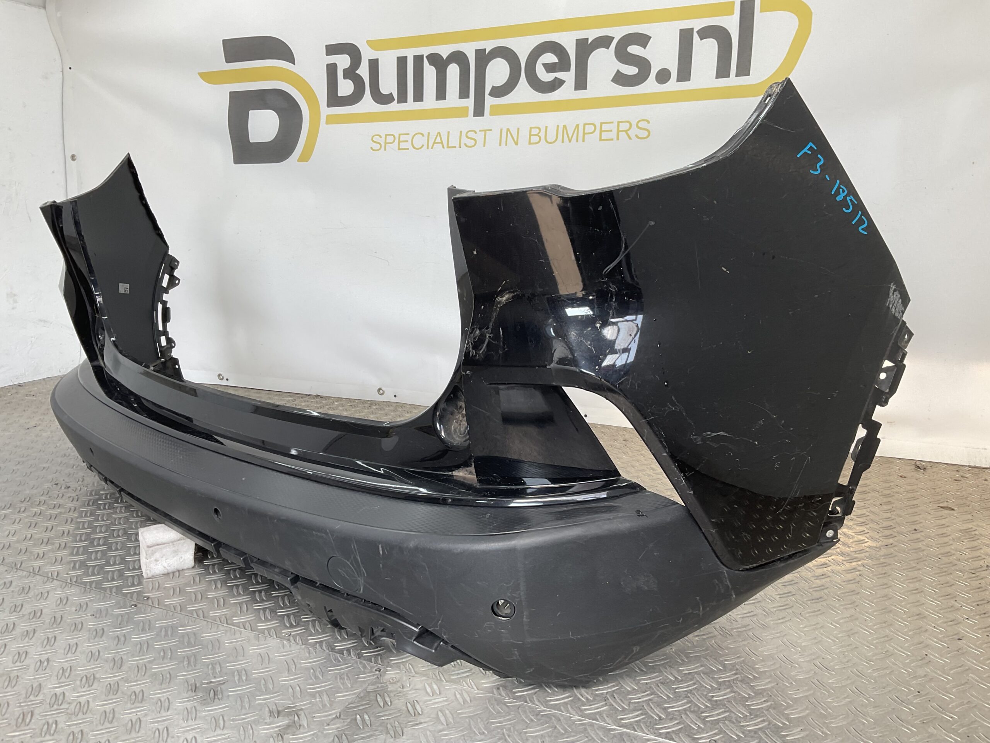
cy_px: 372
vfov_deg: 48.2
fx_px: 829
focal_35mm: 29
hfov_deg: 61.7
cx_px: 495
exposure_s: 1/128
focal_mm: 3
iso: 16
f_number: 1.8
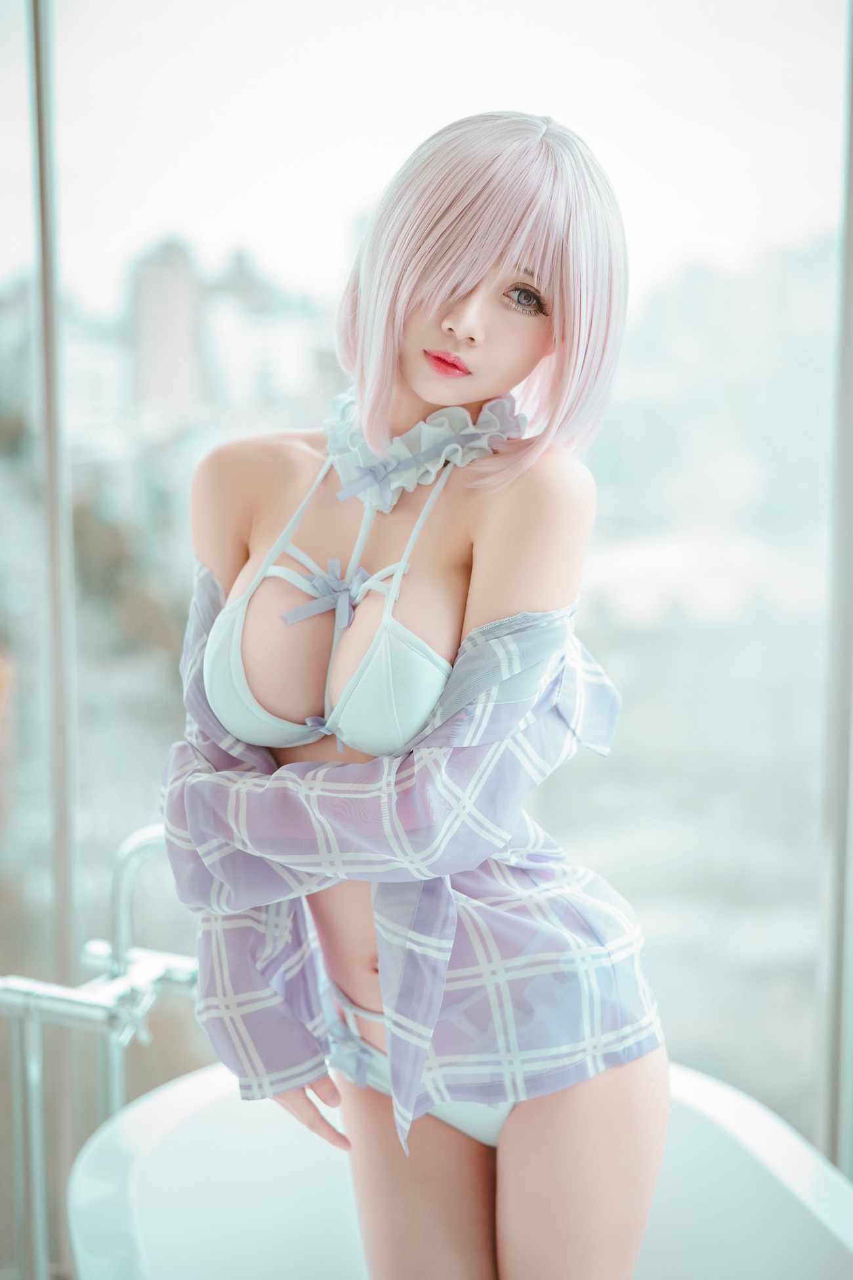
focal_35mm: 50
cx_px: 426
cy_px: 640
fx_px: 1777
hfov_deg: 27.0
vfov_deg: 39.6
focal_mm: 50
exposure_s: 1/320
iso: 200
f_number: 1.8
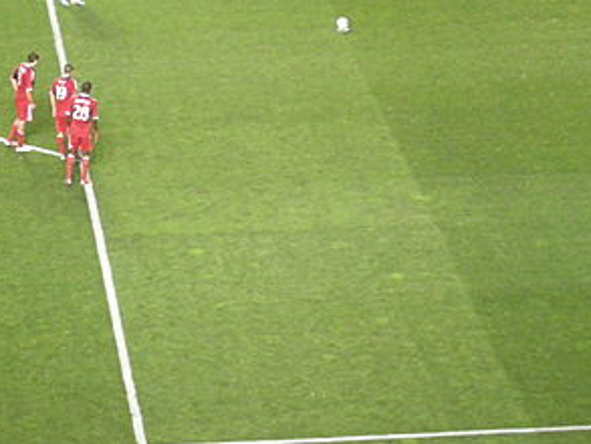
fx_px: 3911
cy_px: -4
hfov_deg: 8.6
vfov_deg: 6.5
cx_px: 343
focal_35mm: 229
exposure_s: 1/27
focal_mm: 17.1
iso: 400
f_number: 4.7
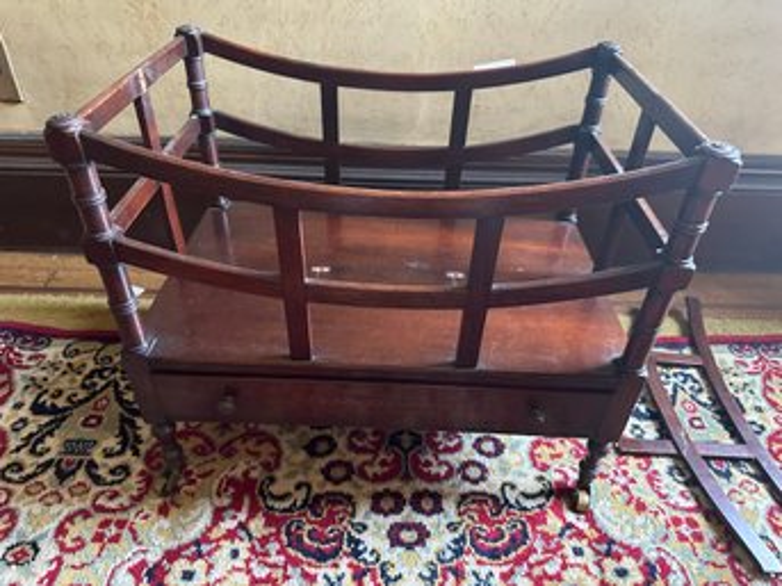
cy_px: 293
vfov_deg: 56.8
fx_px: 542
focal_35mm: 24
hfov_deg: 71.6
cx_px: 391
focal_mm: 6.86
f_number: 1.78
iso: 1000
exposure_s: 1/40
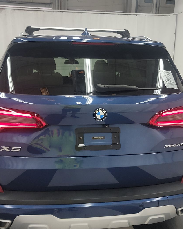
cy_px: 121
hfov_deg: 41.2
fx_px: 244
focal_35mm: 36
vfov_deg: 50.2
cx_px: 91
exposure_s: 1/59
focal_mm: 6.7
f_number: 1.8
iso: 124
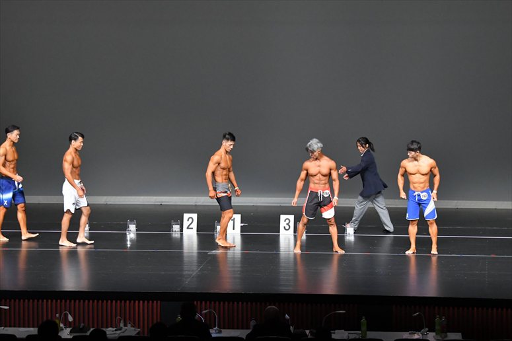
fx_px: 1919
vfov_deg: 10.2
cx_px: 256
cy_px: 170
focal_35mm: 135
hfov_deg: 15.2
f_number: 5.6
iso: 5000
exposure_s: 1/400
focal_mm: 90
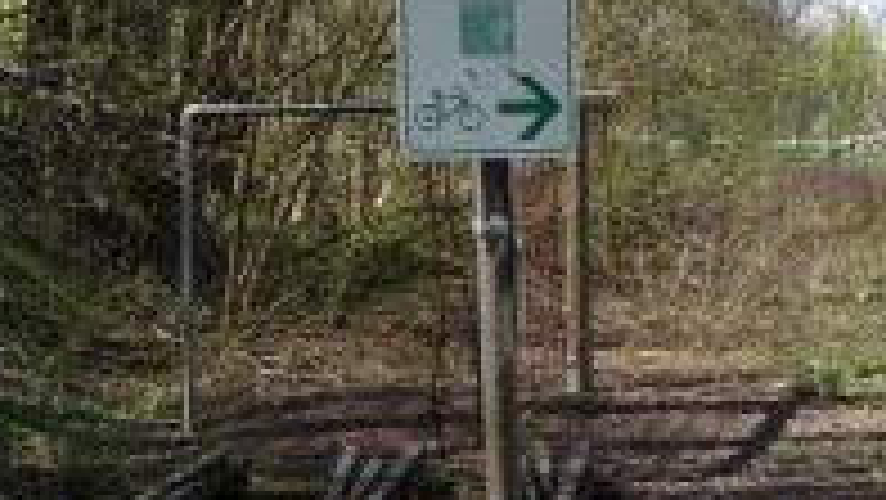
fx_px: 2491
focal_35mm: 106
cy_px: 293
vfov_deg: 11.4
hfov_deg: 20.1
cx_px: 562
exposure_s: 1/320
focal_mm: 5.2
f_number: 4
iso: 100
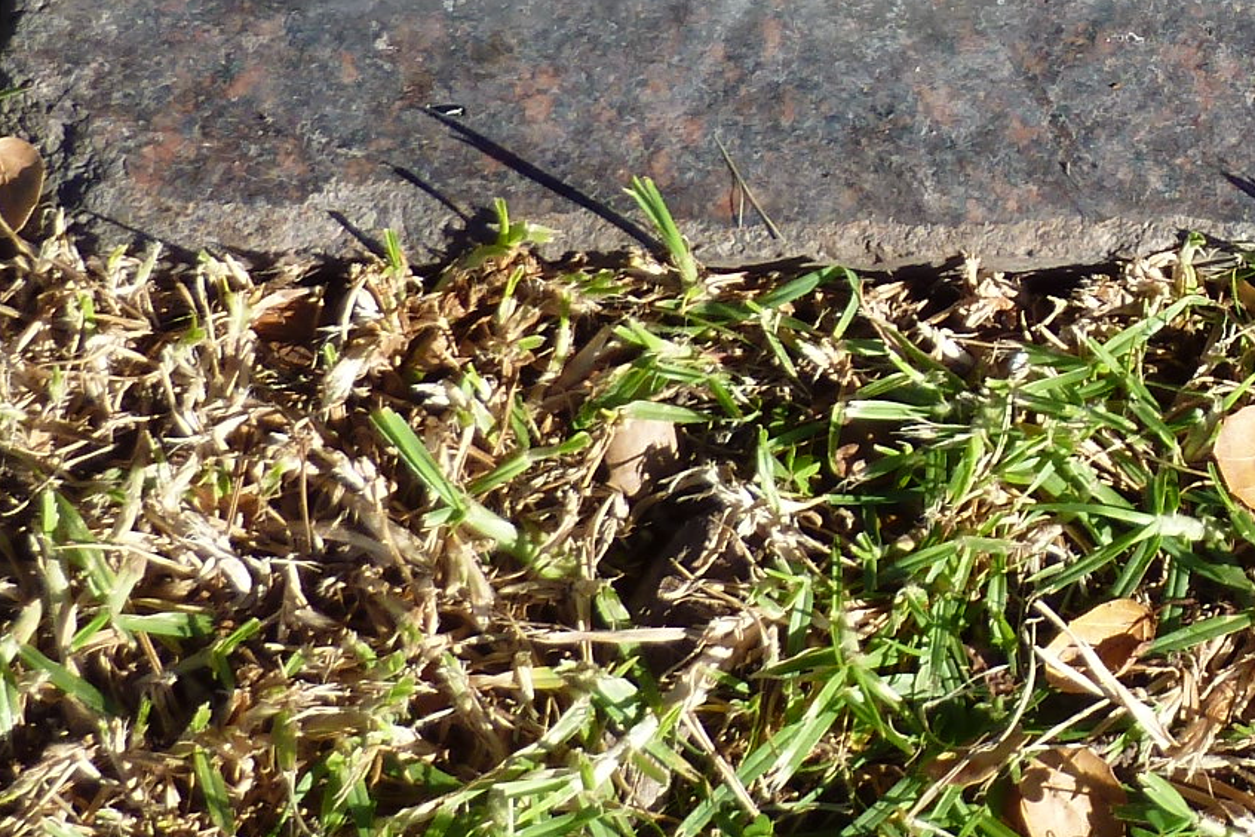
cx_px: 1814
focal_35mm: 151
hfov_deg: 13.0
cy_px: -503
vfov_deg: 8.8
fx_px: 5264
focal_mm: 7.9
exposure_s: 1/250
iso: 80
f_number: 4
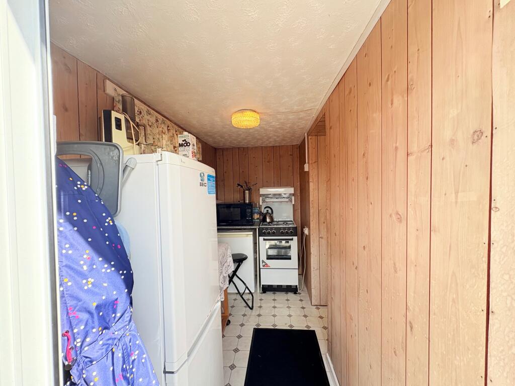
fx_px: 208
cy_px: 193
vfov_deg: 85.7
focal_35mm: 14
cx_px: 258
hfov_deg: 102.1
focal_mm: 2.22
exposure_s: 1/244
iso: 40
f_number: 2.2
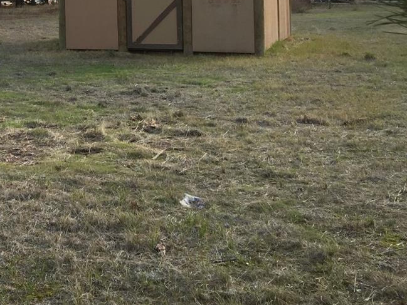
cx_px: -56
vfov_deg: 21.2
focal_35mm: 67
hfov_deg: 26.4
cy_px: 2
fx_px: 788
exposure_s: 1/421
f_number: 2.2
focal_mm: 4.15
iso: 32
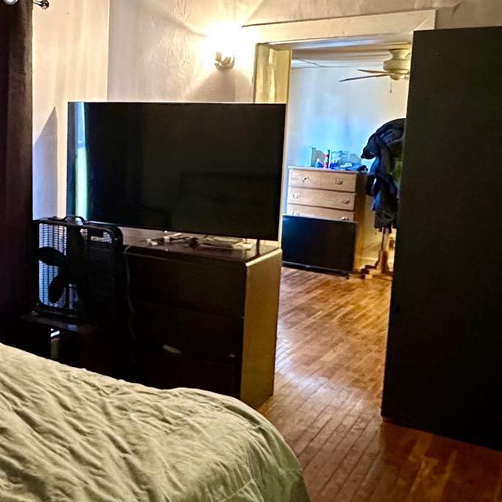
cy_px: 210
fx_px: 689
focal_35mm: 42
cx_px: 77
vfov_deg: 39.9
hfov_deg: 38.0
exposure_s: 1/40
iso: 1000
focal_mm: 2.22
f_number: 2.2
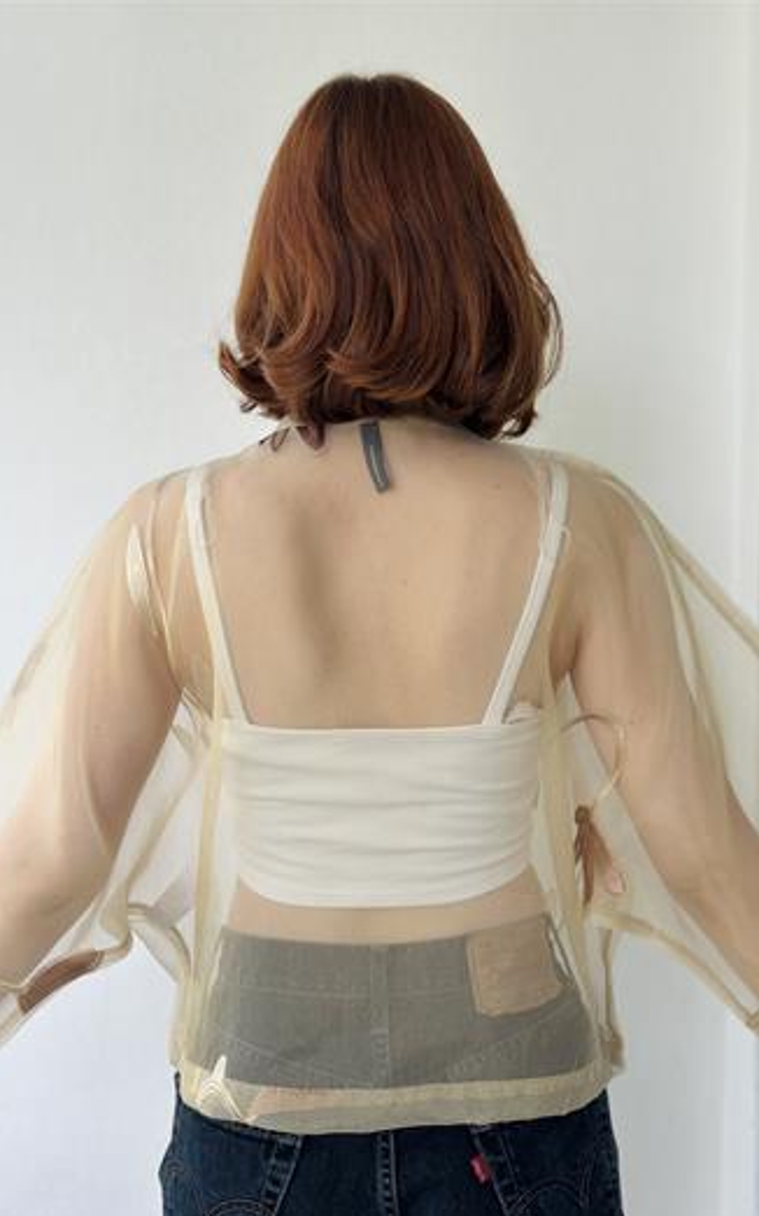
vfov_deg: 38.9
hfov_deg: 24.8
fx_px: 1722
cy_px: 618
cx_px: 445
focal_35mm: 52
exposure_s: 1/333
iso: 80
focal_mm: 6.86
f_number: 1.78
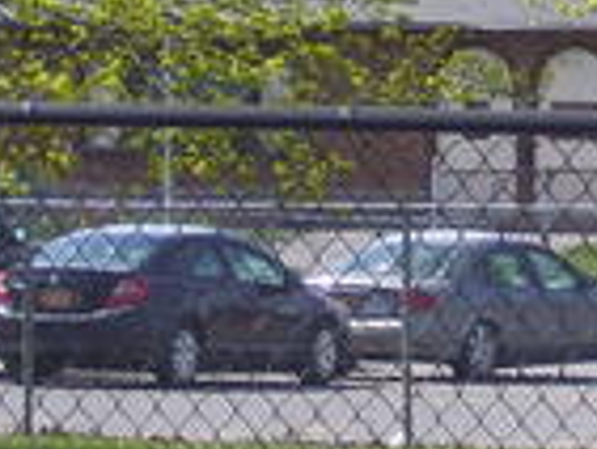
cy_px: 165
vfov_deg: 3.3
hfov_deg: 4.3
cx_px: 1143
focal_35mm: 457
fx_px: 7888
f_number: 4.6
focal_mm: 18
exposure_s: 1/320
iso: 80
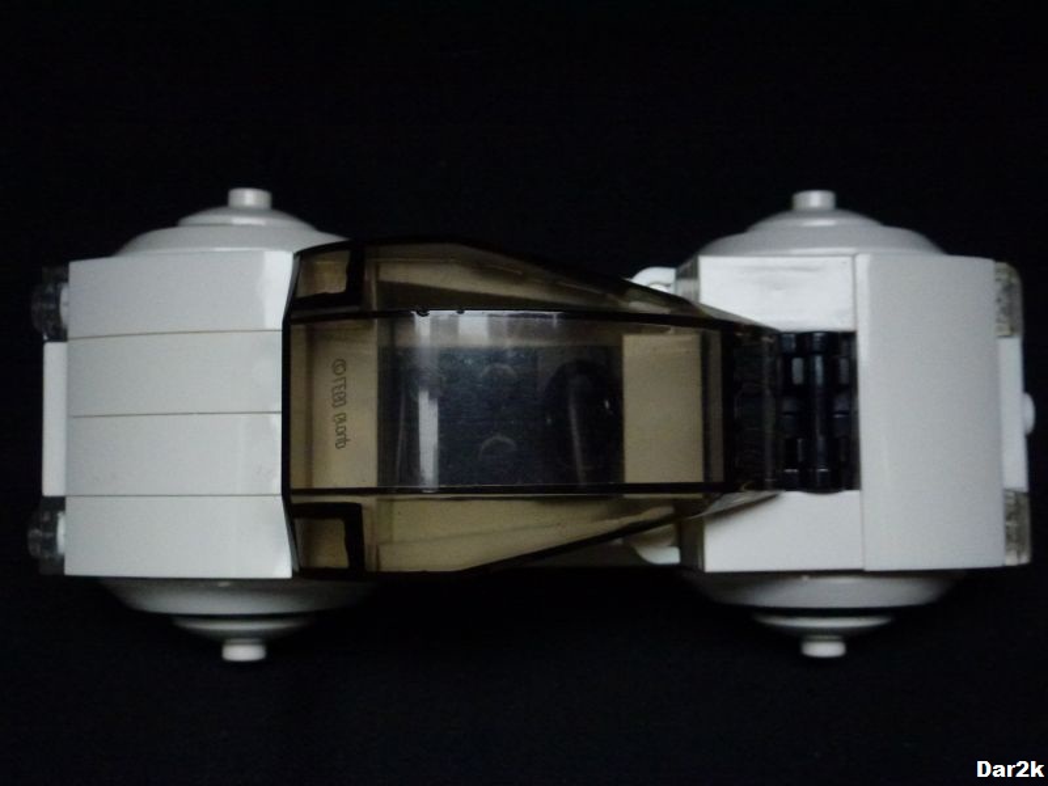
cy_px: 393
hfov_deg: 42.1
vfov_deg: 32.2
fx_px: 1362
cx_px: 524
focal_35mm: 45
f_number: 4
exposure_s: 1/10
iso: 800
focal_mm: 8
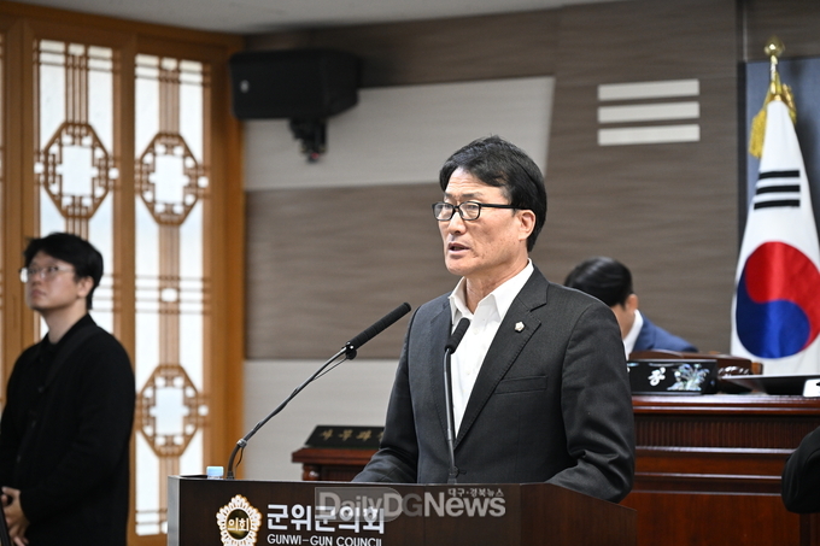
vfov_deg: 11.4
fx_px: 2733
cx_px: 410
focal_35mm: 120
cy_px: 273
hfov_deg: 17.1
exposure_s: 1/125
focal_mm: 120
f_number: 4
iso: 2500
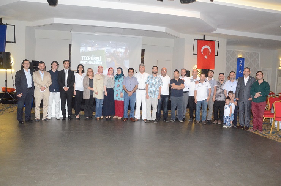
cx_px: 140
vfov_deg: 47.7
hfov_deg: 67.5
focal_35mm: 27
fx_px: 210
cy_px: 93
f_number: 7.1
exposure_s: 1/60
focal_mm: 18
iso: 4000
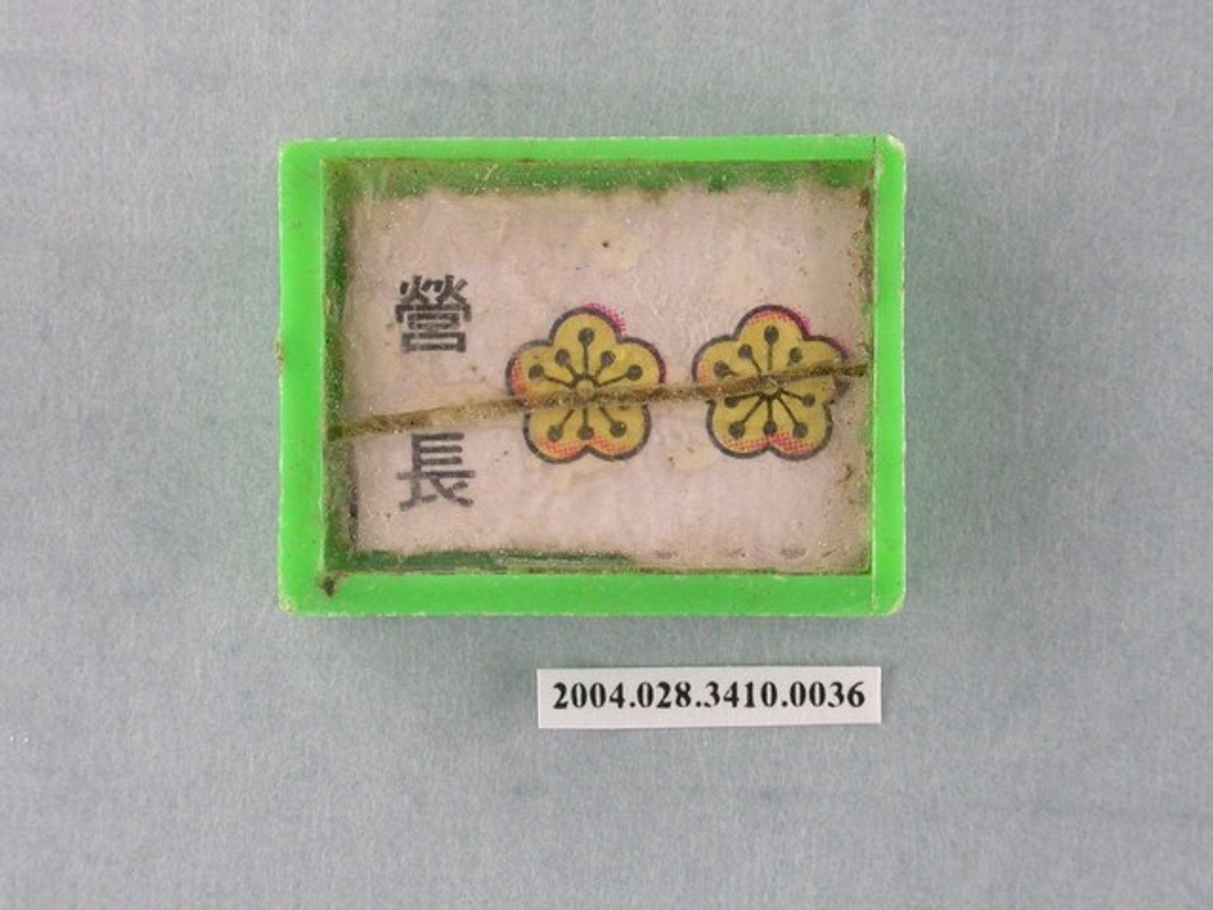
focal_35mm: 144
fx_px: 5046
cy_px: 455
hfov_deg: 13.7
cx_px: 606
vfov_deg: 10.3
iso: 200
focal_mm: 29.9
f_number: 6.2
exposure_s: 1/30
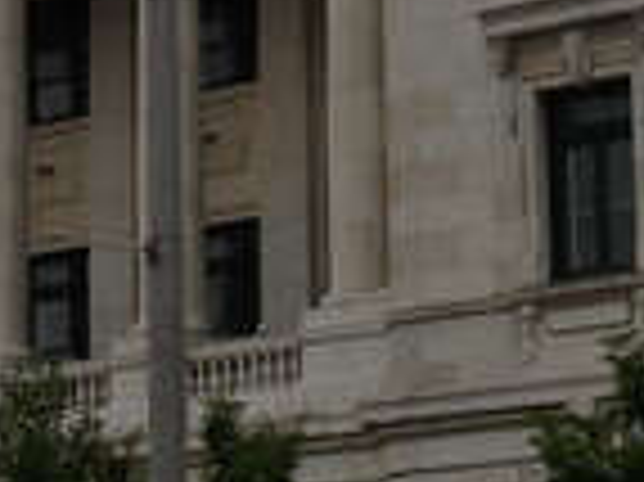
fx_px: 3439
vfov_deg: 8.0
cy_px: 234
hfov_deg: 10.7
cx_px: 162
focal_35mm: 185
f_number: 2.4
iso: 50
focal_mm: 4.13
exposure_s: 1/3012
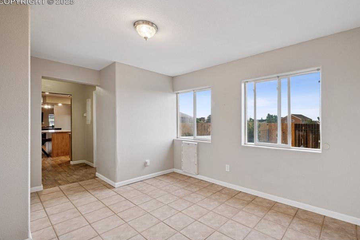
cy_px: 118
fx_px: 170
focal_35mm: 17
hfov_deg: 92.9
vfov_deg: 70.4
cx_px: 200
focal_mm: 15
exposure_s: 1/6
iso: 100
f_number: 11
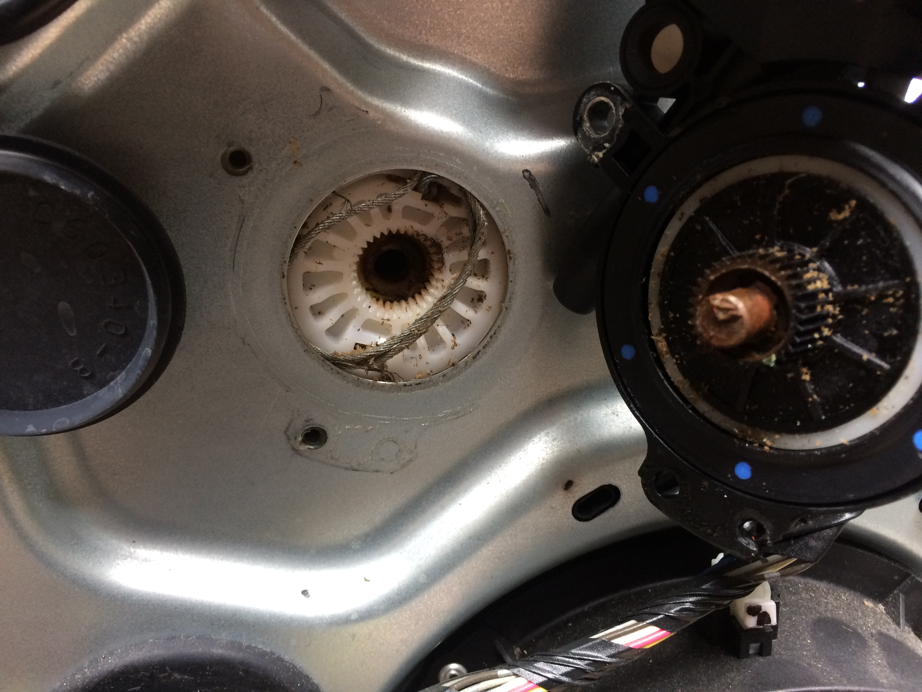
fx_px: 772
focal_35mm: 29
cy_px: 346
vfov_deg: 48.2
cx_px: 461
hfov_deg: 61.7
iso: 100
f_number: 2.2
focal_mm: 4.15
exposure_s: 1/30
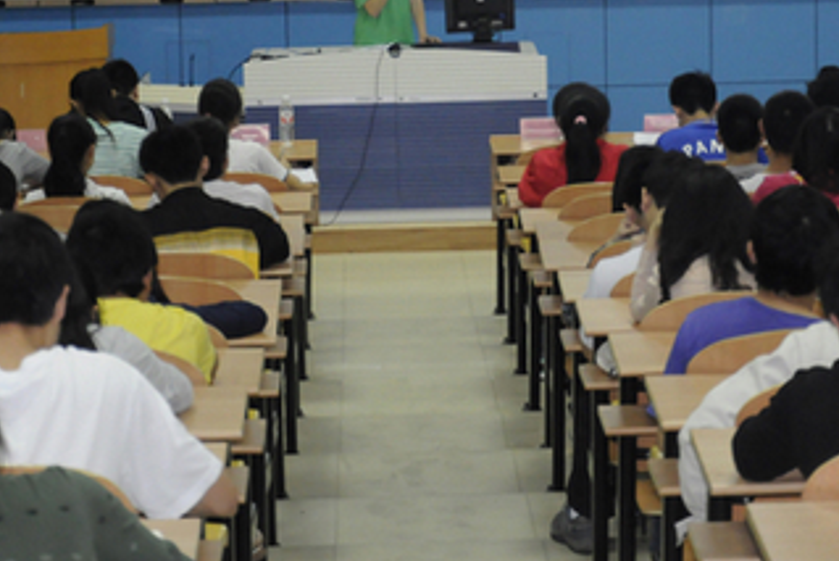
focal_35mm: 141
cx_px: 447
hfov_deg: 14.5
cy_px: 116
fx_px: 3287
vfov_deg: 9.7
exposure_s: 1/60
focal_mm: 50
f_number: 5
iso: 1800
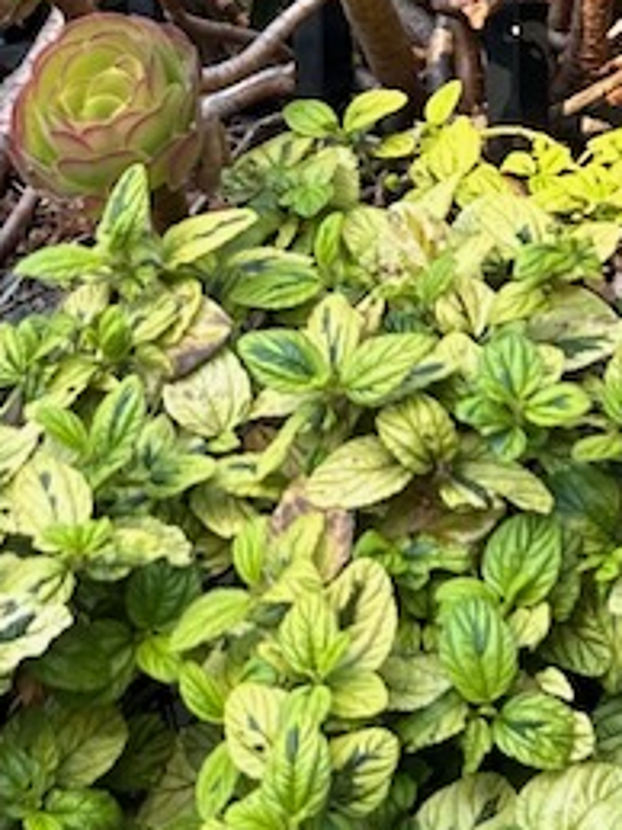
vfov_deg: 14.1
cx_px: 247
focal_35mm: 137
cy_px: -64
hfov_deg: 10.8
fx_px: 3285
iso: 40
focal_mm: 5.7
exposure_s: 1/121
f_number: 1.5
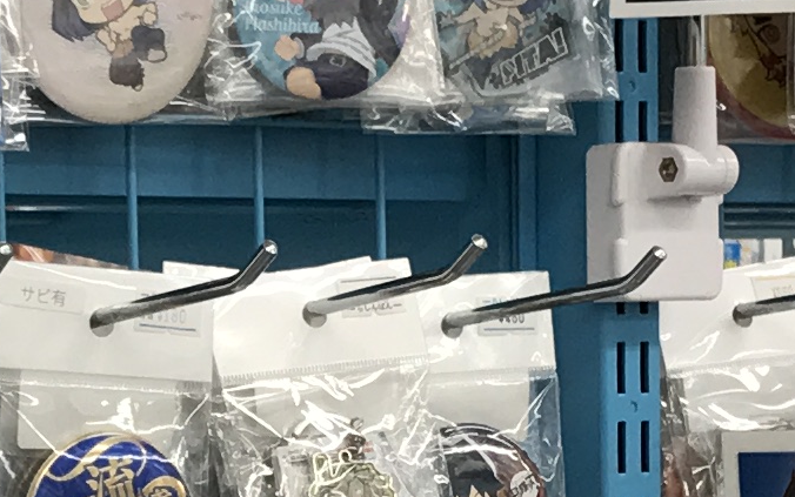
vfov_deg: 7.4
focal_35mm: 177
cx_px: 171
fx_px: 3836
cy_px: 599
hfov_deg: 11.8
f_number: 1.8
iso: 32
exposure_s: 1/120
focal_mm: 3.99
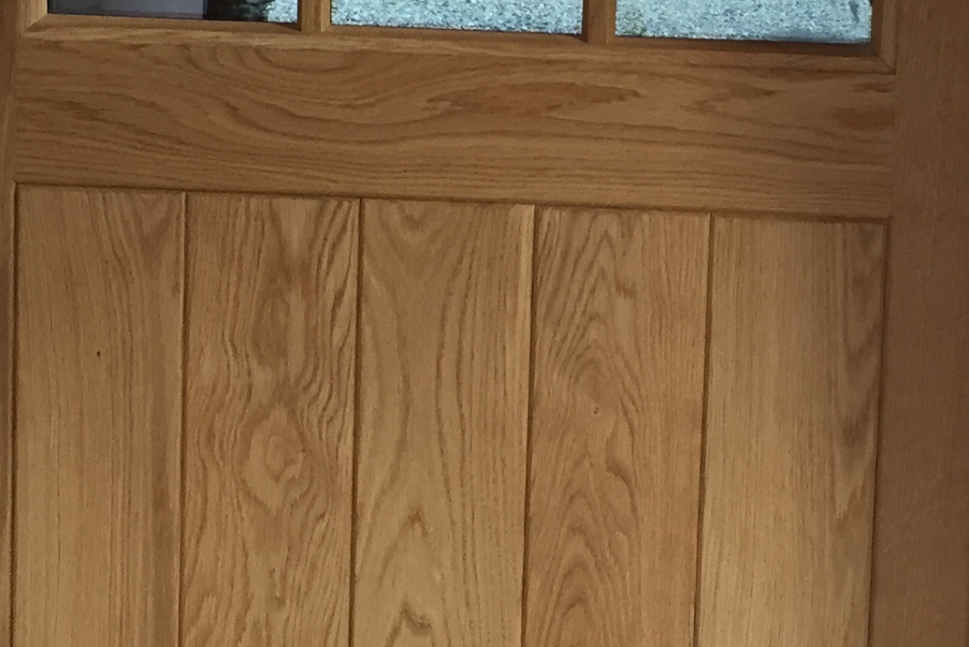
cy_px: 53
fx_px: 2557
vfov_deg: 14.2
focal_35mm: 95
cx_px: 591
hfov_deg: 21.4
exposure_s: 1/33
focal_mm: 4.15
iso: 50
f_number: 2.2
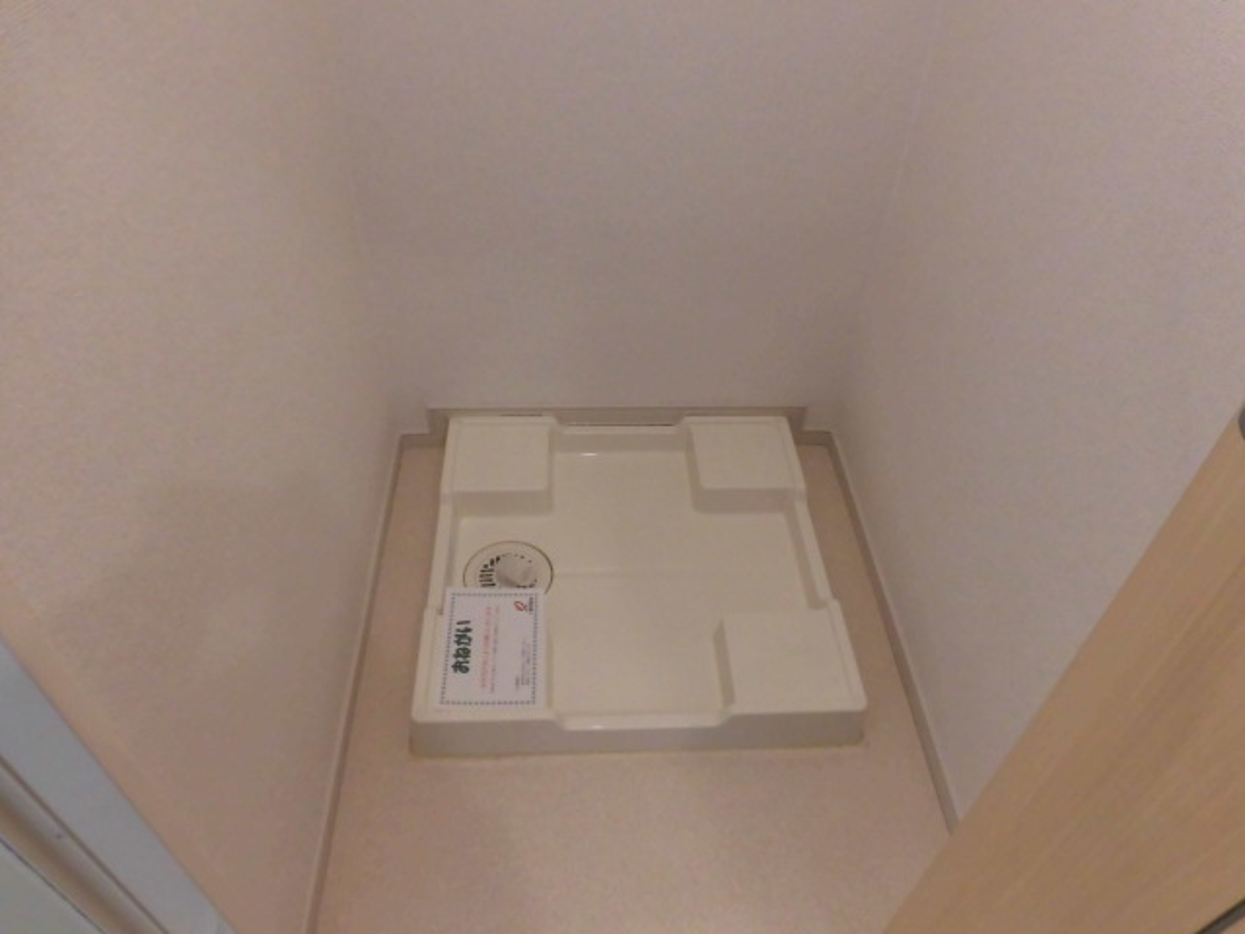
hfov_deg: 71.6
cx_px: 622
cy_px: 467
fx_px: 863
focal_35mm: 24
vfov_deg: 56.8
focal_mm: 4.3
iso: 320
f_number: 3.1
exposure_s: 1/30
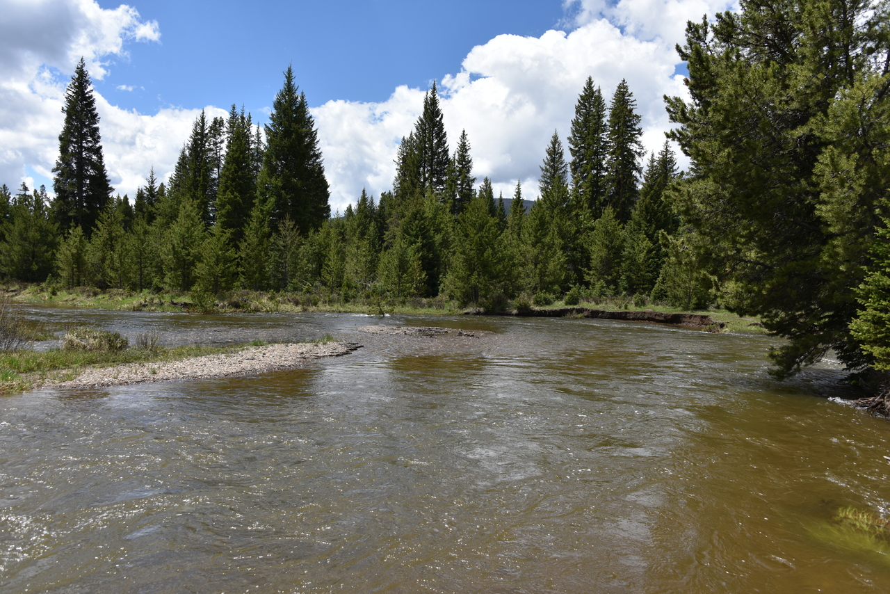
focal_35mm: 28
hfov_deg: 65.5
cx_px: 445
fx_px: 692
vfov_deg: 46.4
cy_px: 297
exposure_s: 1/250
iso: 100
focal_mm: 28
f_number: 8
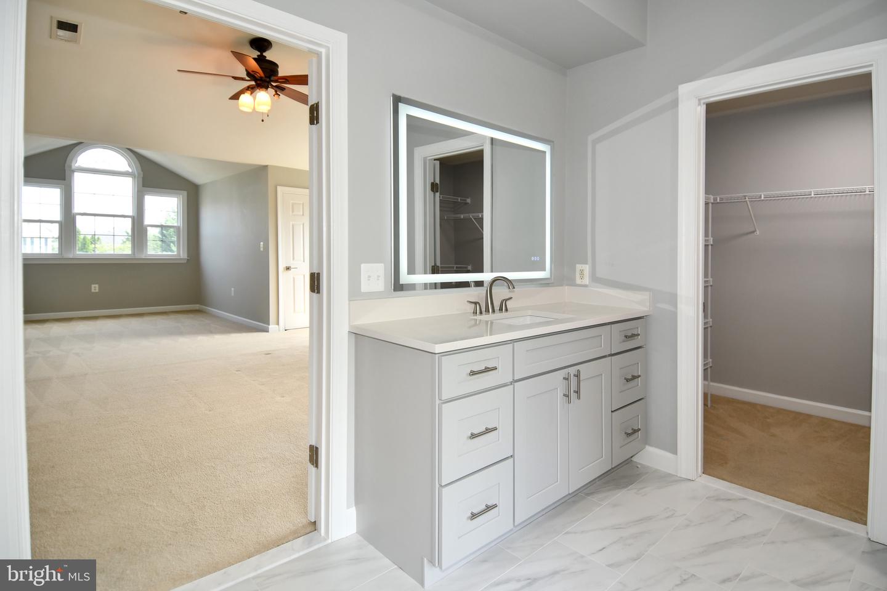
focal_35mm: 18
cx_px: 444
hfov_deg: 90.0
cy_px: 296
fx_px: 443
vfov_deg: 67.4
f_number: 4
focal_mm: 12
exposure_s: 1/60
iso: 220
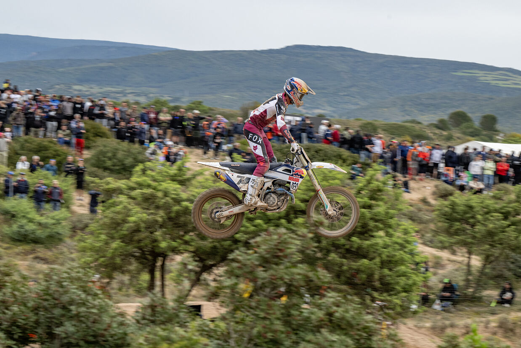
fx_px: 1592
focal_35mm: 110
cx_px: 260
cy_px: 174
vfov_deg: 12.5
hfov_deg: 18.6
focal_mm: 110
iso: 500
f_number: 9
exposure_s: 1/320
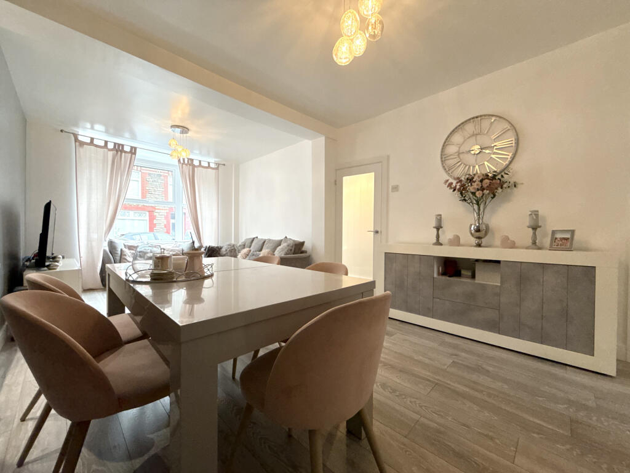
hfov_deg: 102.1
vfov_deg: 85.7
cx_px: 315
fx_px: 255
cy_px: 236
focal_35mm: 14
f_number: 2.2
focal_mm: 2.22
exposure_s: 1/100
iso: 250
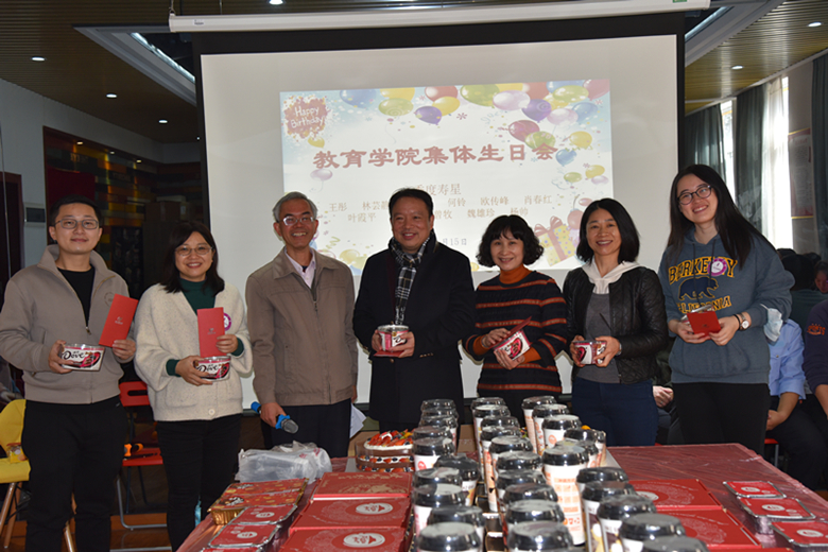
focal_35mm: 44
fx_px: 1012
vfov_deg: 30.5
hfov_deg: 44.5
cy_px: 276
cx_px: 414
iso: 800
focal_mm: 44
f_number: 5.6
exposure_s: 1/125
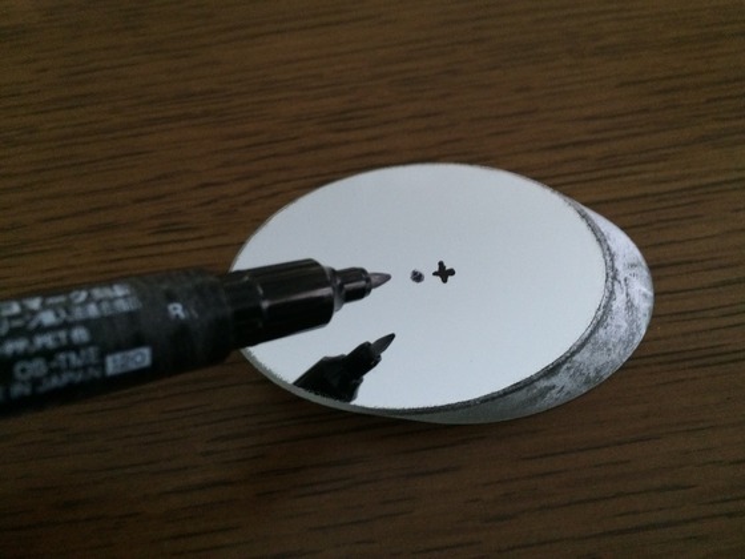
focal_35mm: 29
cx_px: 372
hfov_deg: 61.7
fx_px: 624
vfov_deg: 48.2
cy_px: 280
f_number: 2.2
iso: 320
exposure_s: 1/17
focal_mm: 4.15
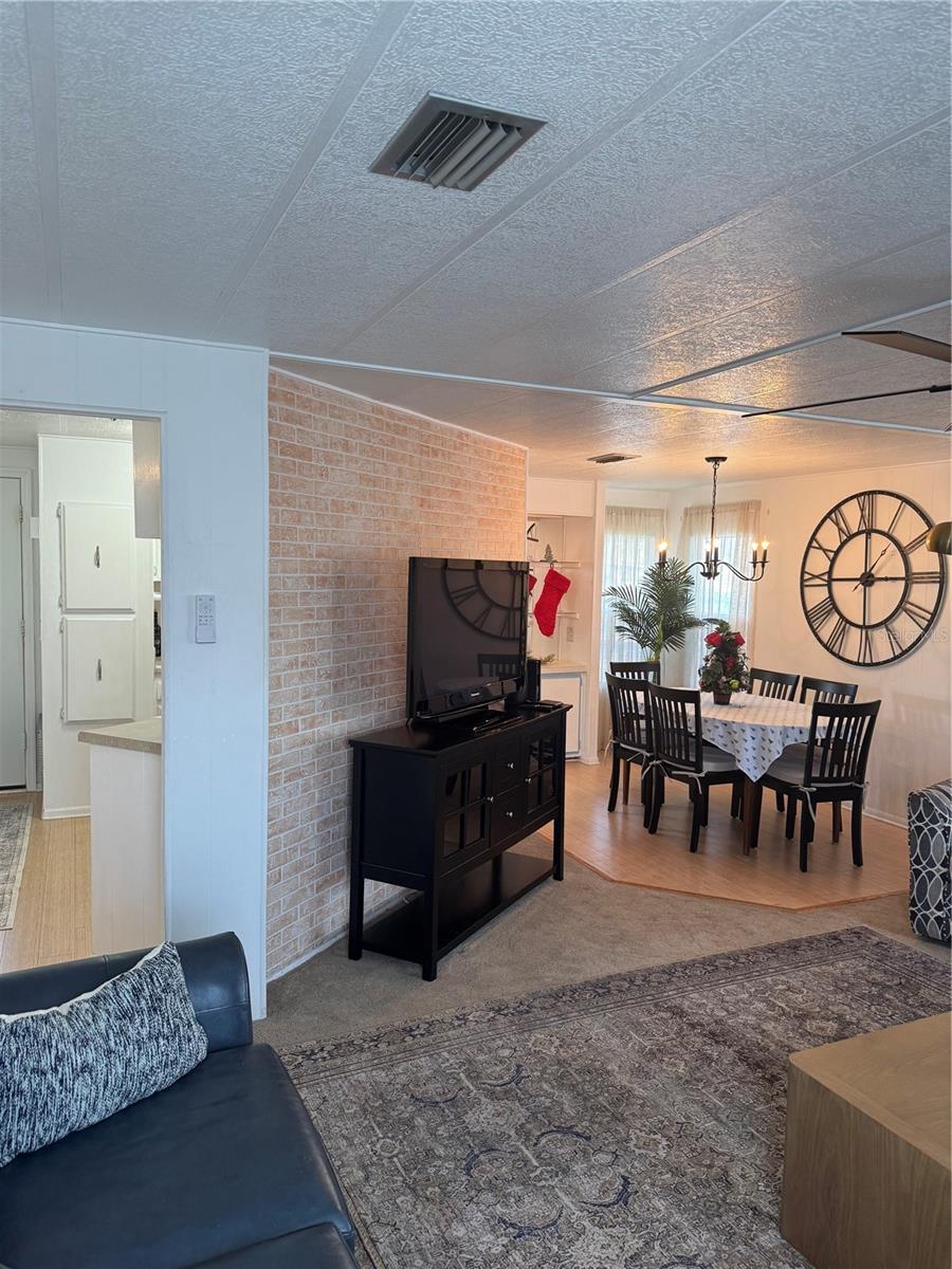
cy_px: 634
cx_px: 476
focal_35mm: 24
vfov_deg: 71.6
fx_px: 880
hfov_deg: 56.8
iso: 200
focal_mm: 6.76
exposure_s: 1/120
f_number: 1.78
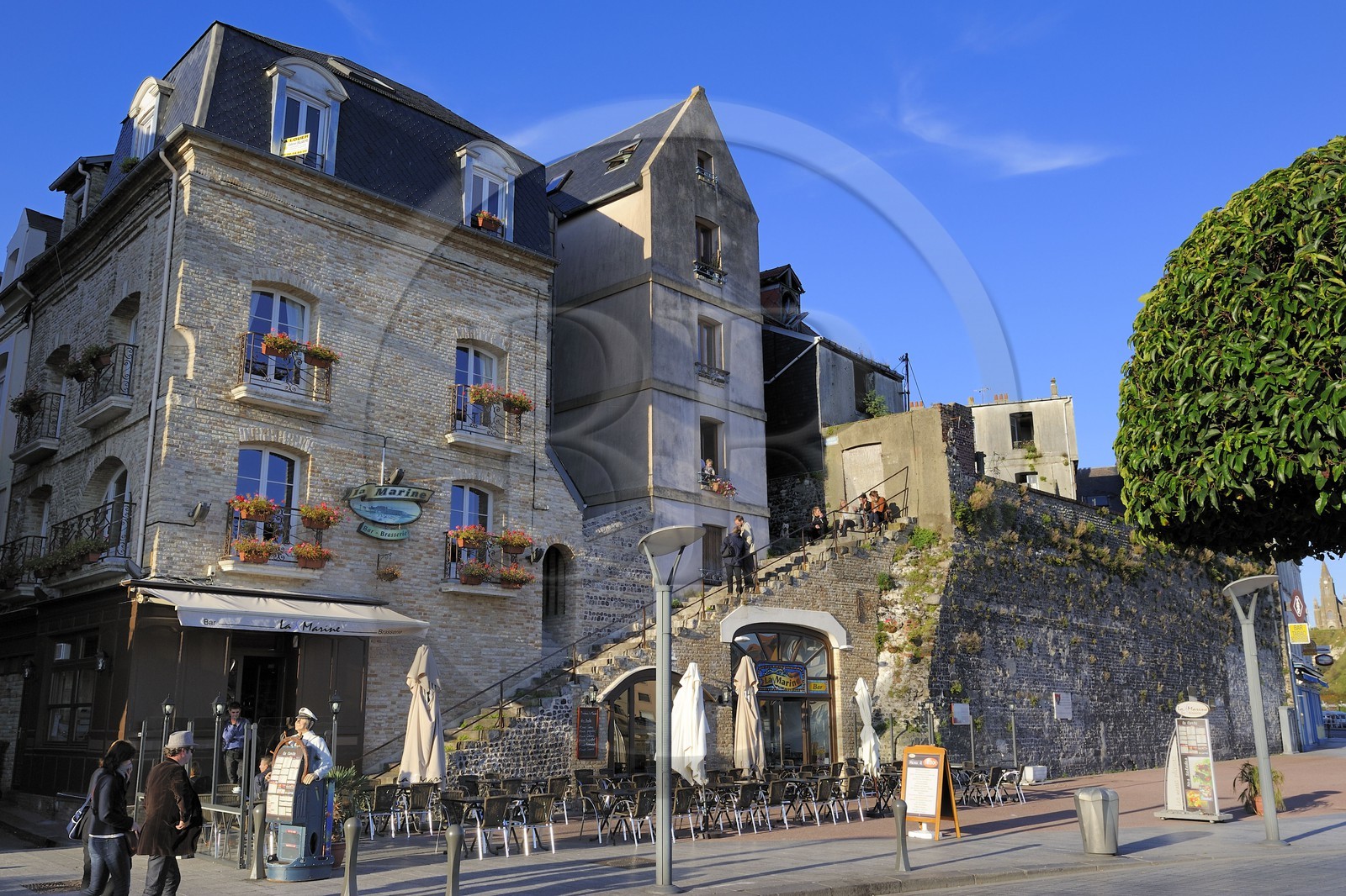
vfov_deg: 44.9
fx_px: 1084
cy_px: 448
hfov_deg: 63.7
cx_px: 673
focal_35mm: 29
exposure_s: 1/200
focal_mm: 29
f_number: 9
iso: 200
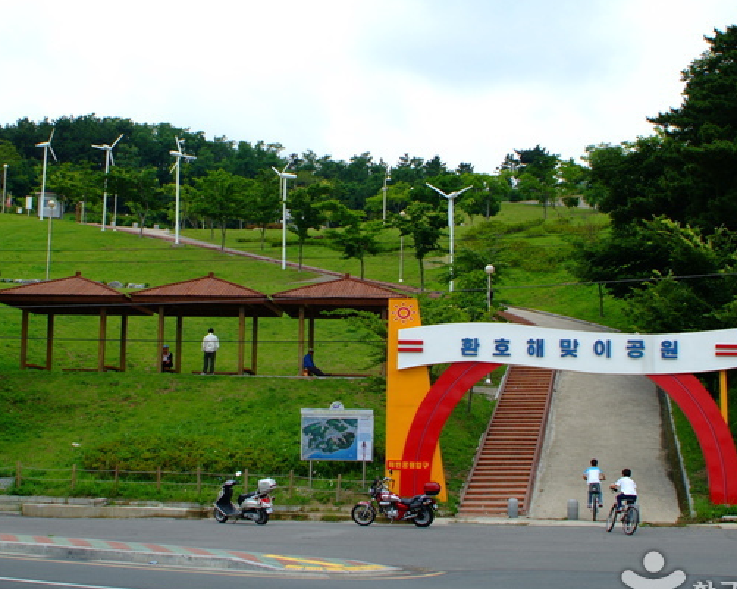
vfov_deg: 27.6
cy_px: 303
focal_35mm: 55
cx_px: 350
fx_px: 1199
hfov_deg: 34.2
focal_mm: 28
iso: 200
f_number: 5.6
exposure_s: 1/500
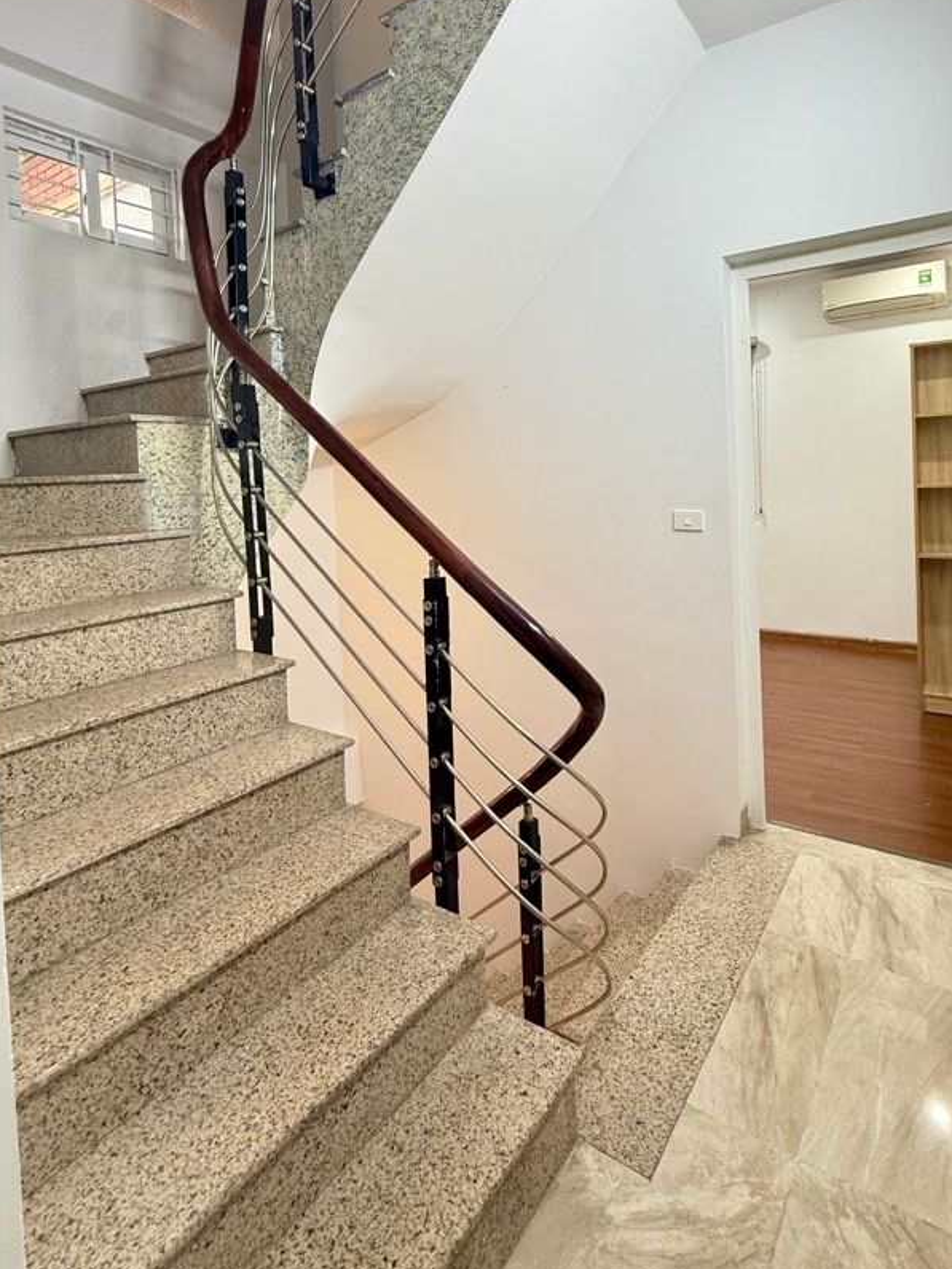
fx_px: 660
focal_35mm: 18
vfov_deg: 86.3
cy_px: 488
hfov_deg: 70.4
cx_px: 598
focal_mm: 2.22
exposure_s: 1/50
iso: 320
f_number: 2.2
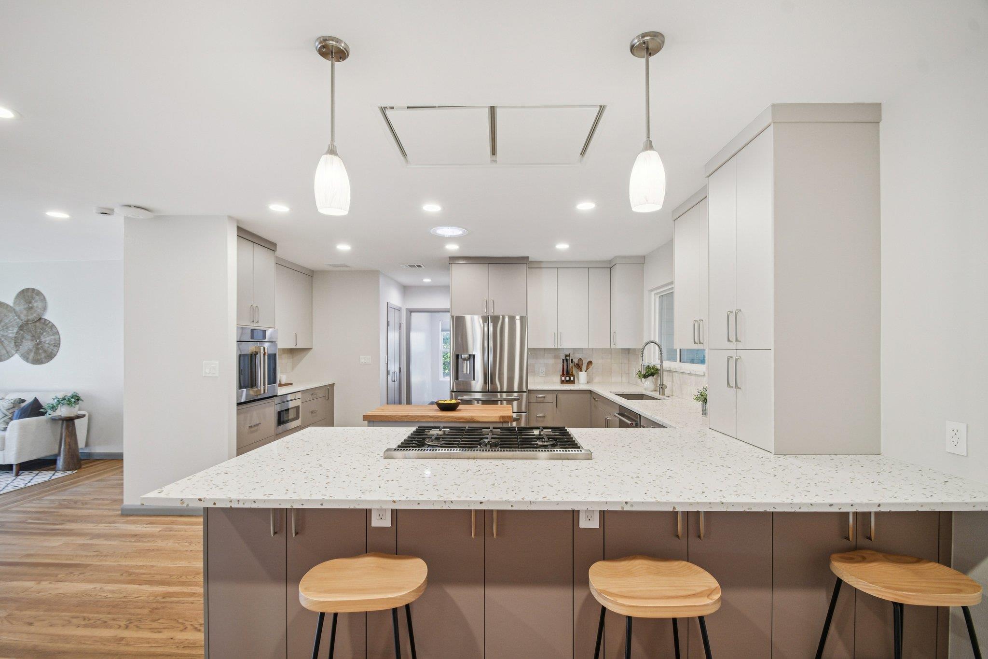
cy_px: 330
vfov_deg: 77.3
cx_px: 494
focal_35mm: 15
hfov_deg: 100.4
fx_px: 412
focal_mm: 10
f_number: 8
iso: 400
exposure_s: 1/10
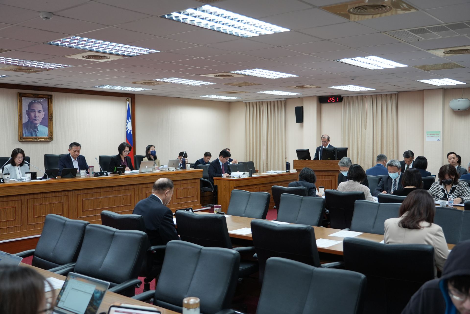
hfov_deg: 53.1
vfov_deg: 36.9
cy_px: 157
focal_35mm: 36
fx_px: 470
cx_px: 235
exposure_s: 1/100
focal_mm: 36
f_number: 4
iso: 800
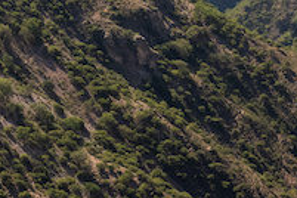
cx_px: -50
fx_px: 2269
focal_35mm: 275
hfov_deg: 7.4
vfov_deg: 4.9
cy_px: -174
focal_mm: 69
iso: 500
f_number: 13
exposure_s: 1/800
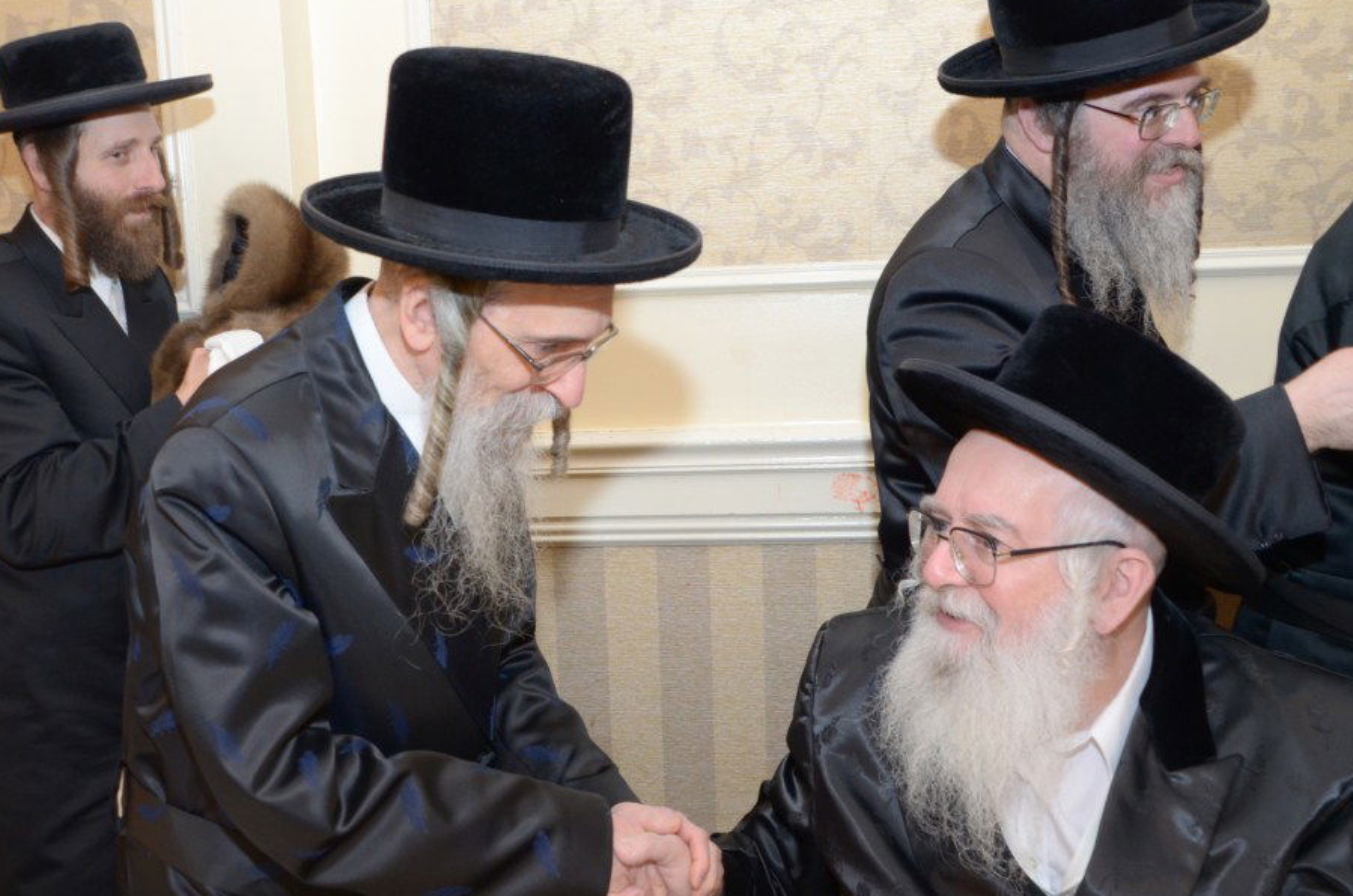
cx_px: 522
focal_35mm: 41
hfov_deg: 47.5
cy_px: 497
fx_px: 1524
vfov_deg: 32.7
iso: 800
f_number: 5.6
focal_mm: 21
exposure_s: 1/125
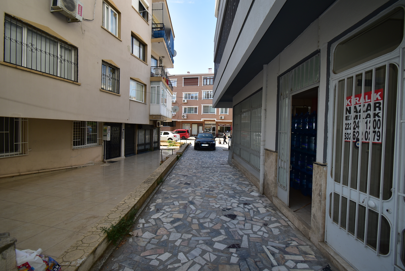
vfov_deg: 77.4
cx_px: 202
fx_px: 169
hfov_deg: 100.3
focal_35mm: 15
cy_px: 136
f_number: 5.6
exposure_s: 1/200
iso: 100
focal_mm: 10
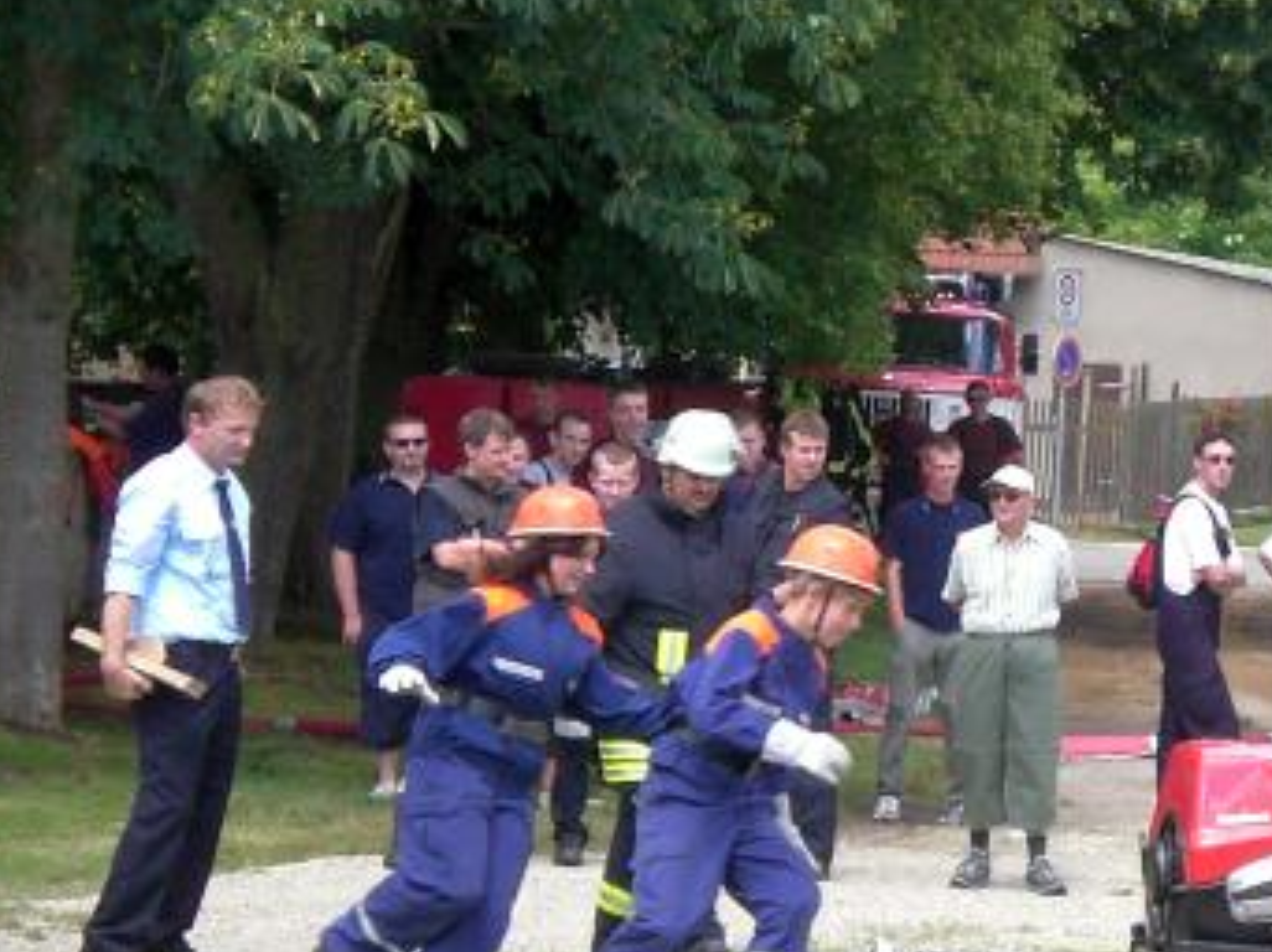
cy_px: 554
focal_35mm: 163
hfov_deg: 12.1
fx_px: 5985
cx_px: 1082
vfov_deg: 9.1
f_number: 5
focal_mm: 14.49
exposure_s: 1/250
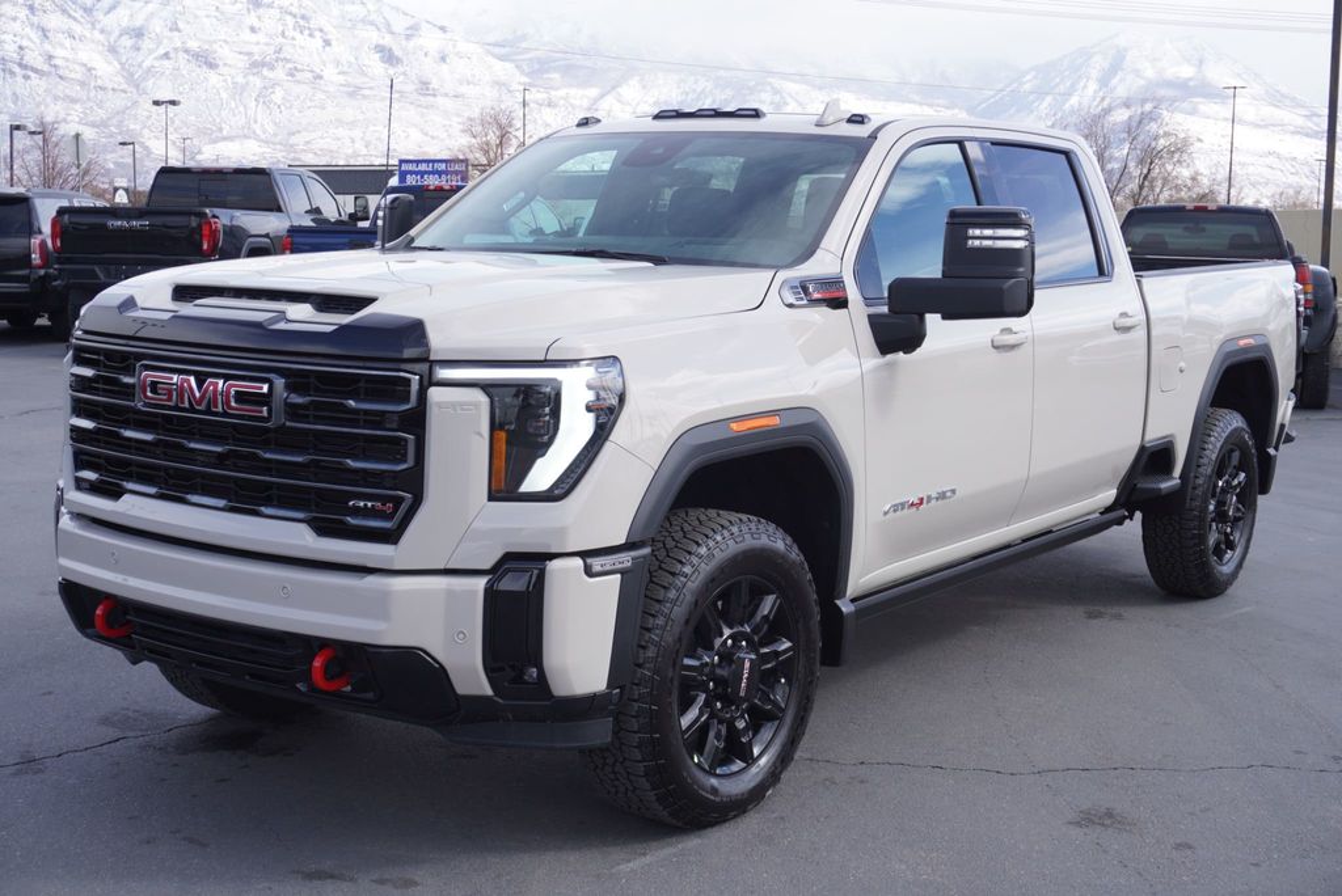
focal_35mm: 48
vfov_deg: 28.1
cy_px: 448
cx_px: 671
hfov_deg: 41.1
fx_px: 1790
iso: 100
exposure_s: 1/160
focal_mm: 32
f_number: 8
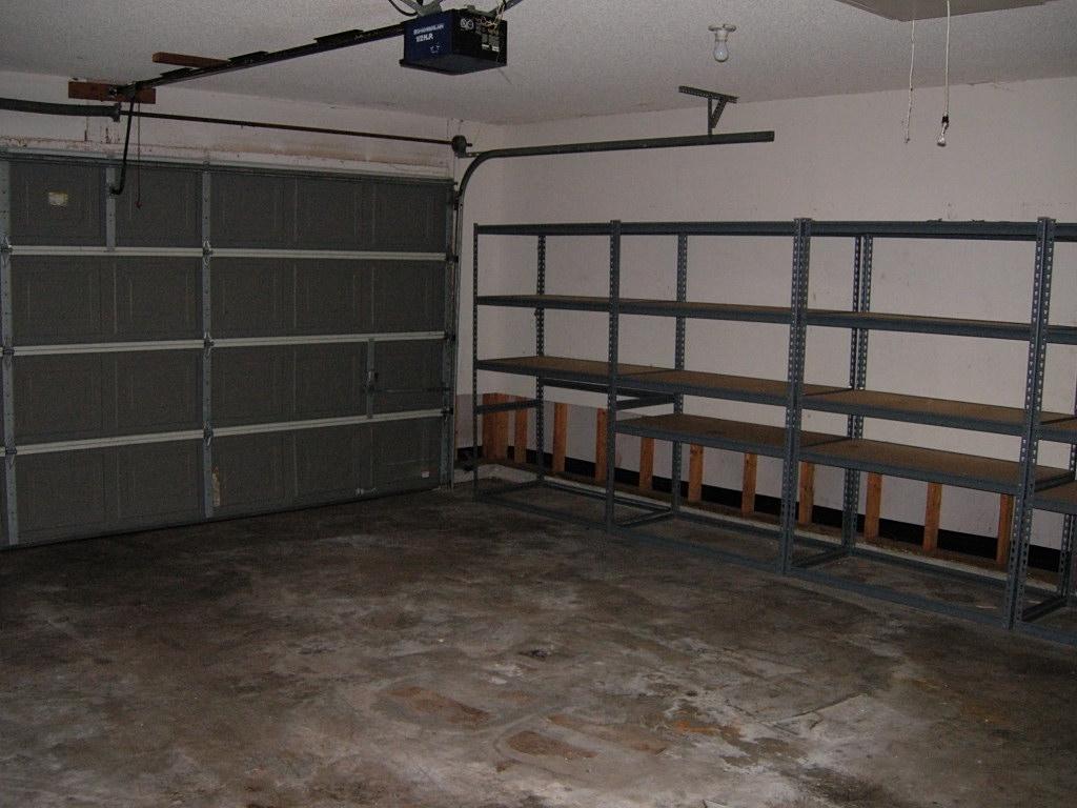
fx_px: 1120
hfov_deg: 51.4
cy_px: 404
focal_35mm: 36
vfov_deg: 39.7
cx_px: 538
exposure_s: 1/181
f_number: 2.7
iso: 200
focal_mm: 7.5
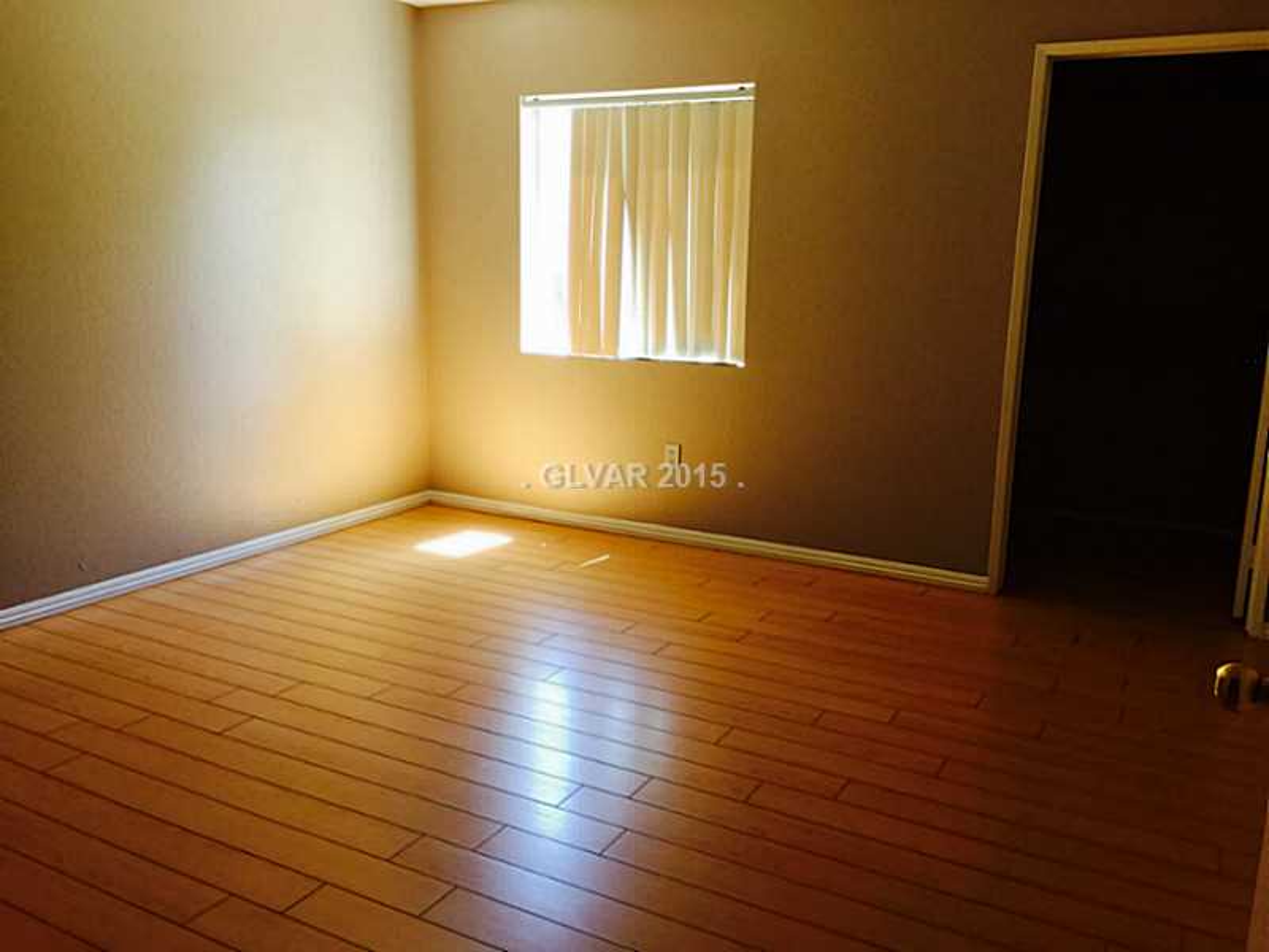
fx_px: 1063
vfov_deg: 48.2
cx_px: 634
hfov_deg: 61.7
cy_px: 476
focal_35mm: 29
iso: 40
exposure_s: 1/30
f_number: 2.2
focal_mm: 4.15
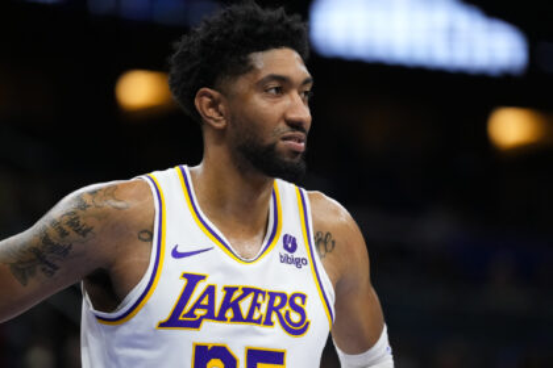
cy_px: 184
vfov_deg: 4.6
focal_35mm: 300
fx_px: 4608
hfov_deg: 6.9
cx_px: 276
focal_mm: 200
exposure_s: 1/1600
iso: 3200
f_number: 2.8
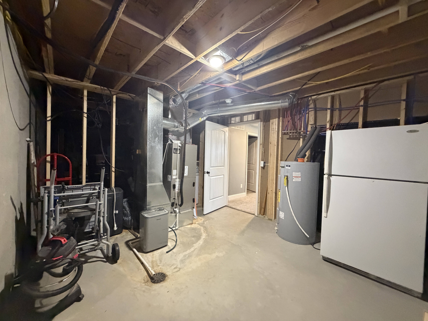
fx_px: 173
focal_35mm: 14
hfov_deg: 102.1
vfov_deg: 85.7
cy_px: 160
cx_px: 214
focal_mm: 2.22
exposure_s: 1/60
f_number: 2.2
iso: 1000
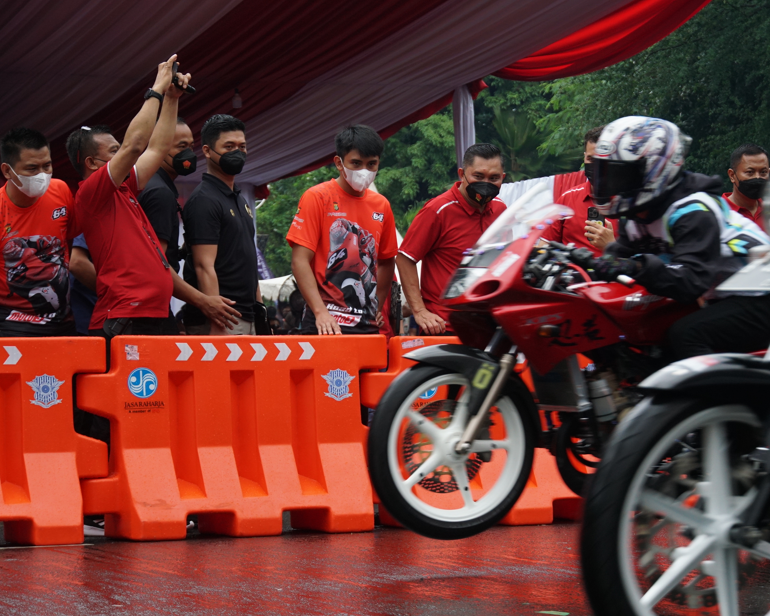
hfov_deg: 19.8
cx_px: 439
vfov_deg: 15.9
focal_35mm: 97
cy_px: 308
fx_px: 2201
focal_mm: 57
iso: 800
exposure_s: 1/1000
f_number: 5.6
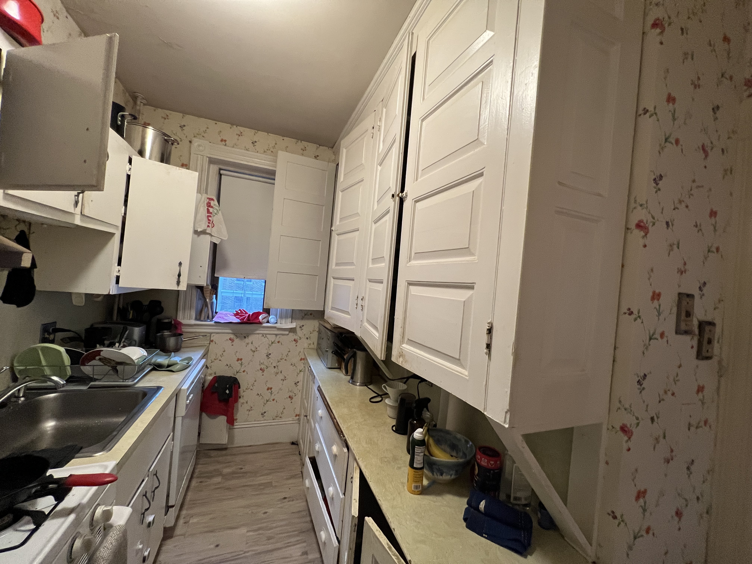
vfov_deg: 89.9
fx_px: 282
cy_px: 282
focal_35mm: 13
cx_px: 376
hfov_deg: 106.2
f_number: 1.8
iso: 320
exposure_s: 1/60
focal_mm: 1.57
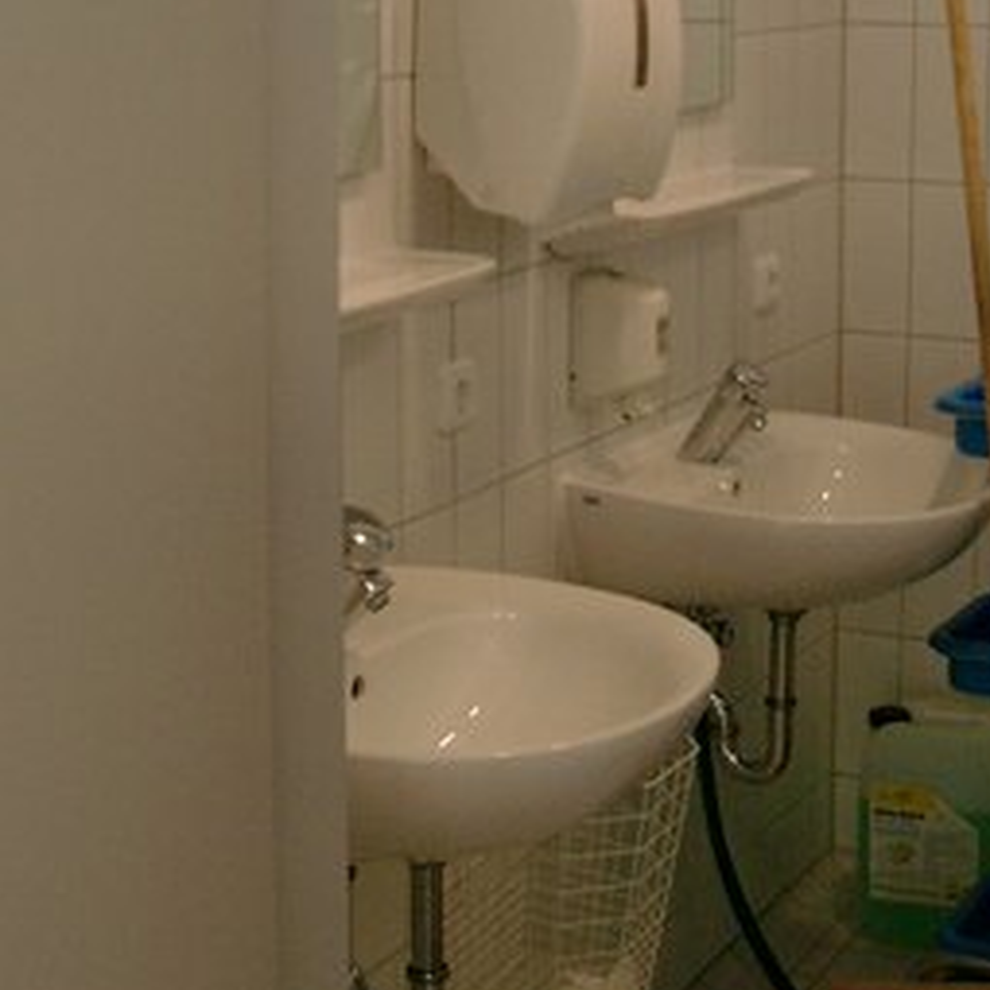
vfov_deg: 22.3
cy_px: 245
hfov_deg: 22.5
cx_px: 567
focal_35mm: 77
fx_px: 2491
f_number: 2.6
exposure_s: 1/100
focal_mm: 7.6
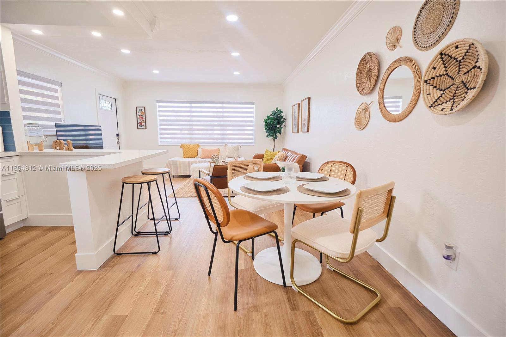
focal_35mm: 17
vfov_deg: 70.4
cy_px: 168
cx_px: 253
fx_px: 239
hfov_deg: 93.3
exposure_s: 1/125
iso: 1600
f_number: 4
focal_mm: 11
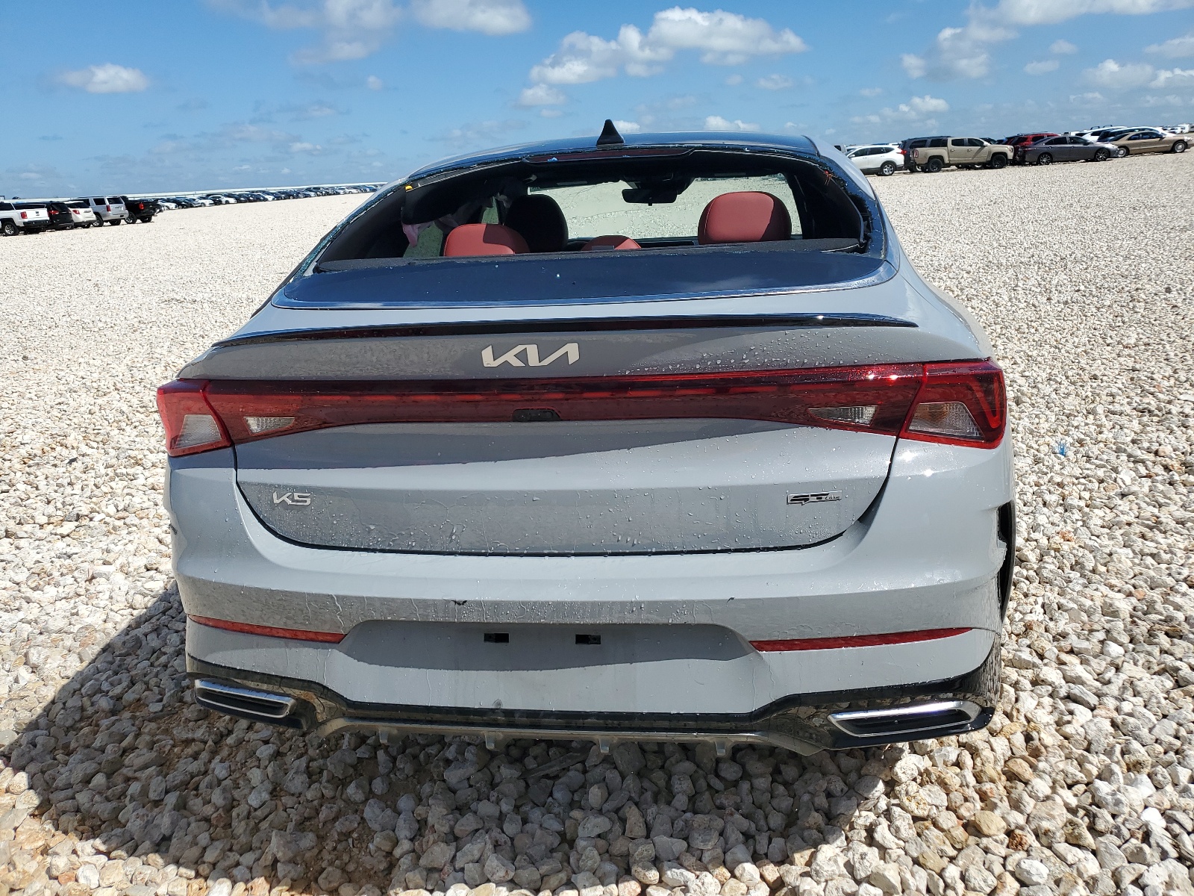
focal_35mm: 26
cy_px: 448
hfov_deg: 67.3
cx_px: 597
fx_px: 897
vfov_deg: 53.1
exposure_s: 1/5000
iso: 50
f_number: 1.5
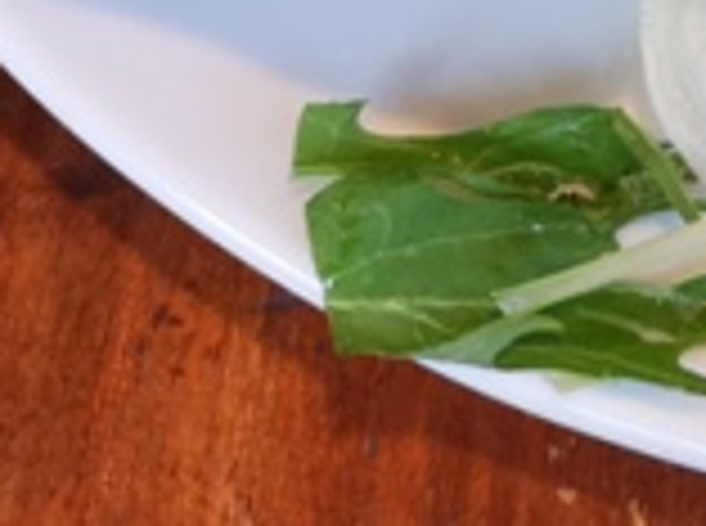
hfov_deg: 13.6
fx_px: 2808
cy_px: -670
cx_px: 989
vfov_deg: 9.7
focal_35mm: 138
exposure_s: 1/50
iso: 125
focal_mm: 3.95
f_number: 1.8
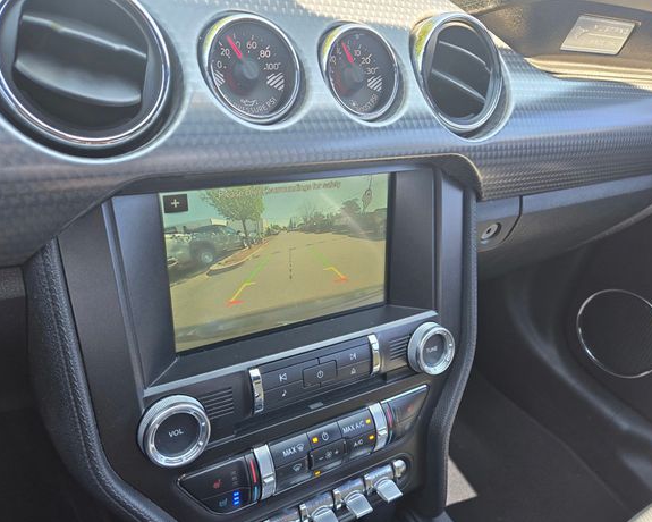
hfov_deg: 68.0
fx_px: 482
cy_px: 271
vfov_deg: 56.8
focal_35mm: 25
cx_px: 305
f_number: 1.8
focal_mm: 5.4
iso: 32
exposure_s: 1/50
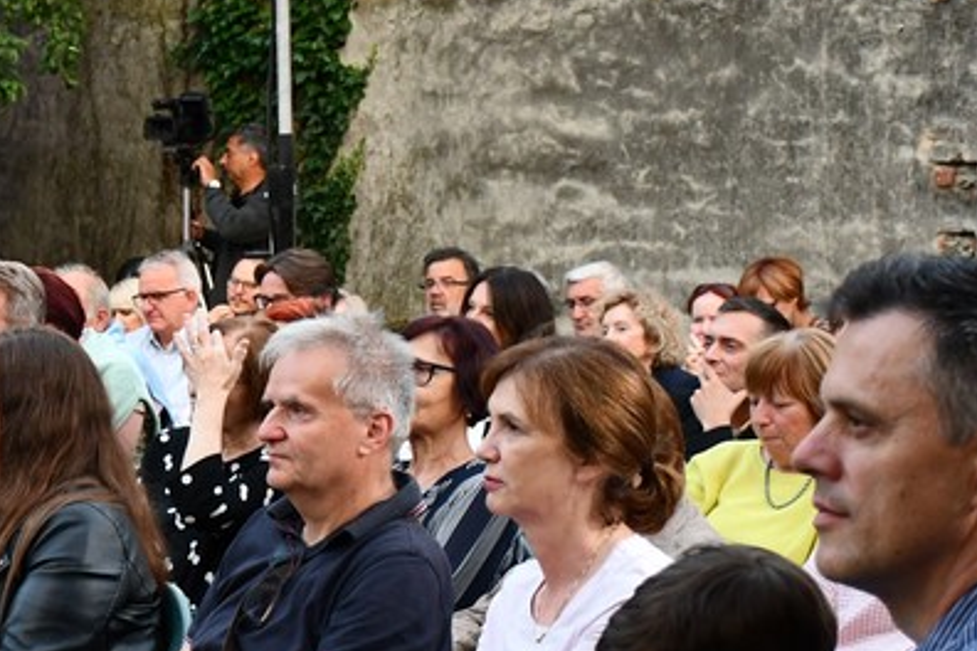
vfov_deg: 11.1
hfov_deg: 16.2
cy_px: 332
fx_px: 3365
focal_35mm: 124
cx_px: 30
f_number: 4
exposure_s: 1/250
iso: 800
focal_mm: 32
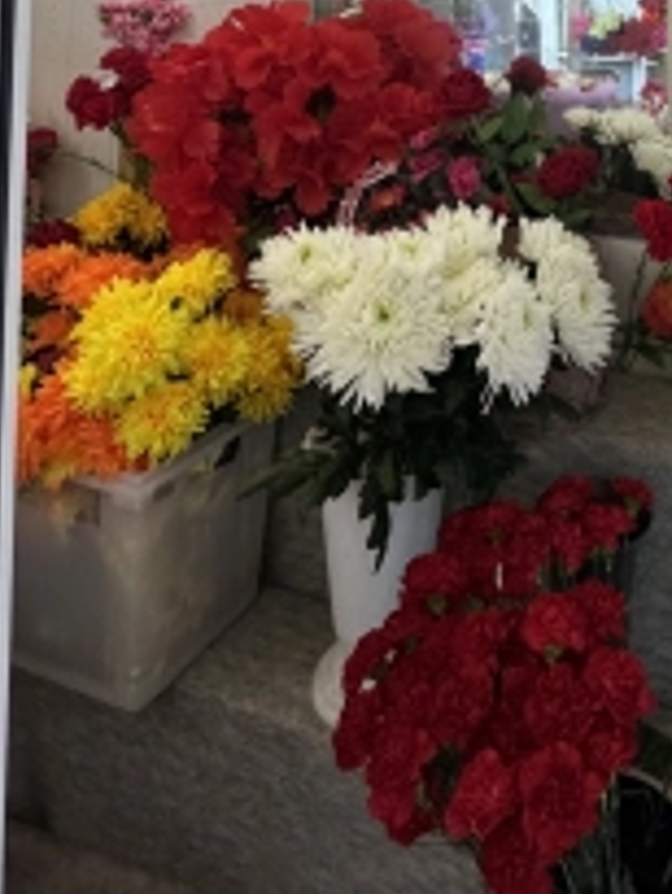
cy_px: -9
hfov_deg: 41.2
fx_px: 827
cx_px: 587
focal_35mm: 32
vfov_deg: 46.9
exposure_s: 1/61
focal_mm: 2.22
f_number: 2.2
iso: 320
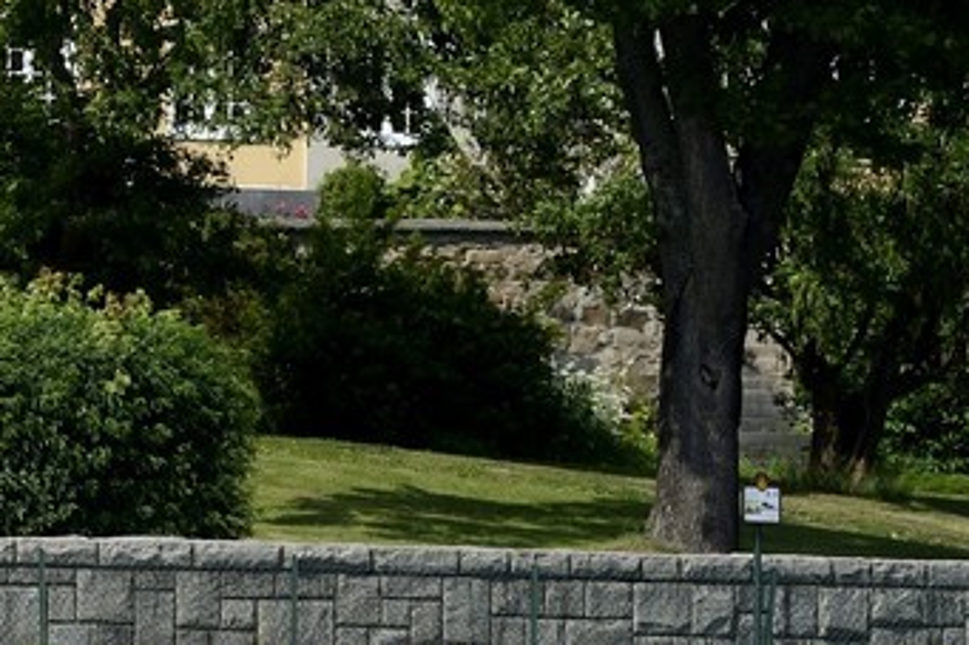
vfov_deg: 4.2
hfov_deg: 6.1
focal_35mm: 328
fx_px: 8824
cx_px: -1250
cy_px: -31
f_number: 9
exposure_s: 1/500
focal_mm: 70
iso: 200
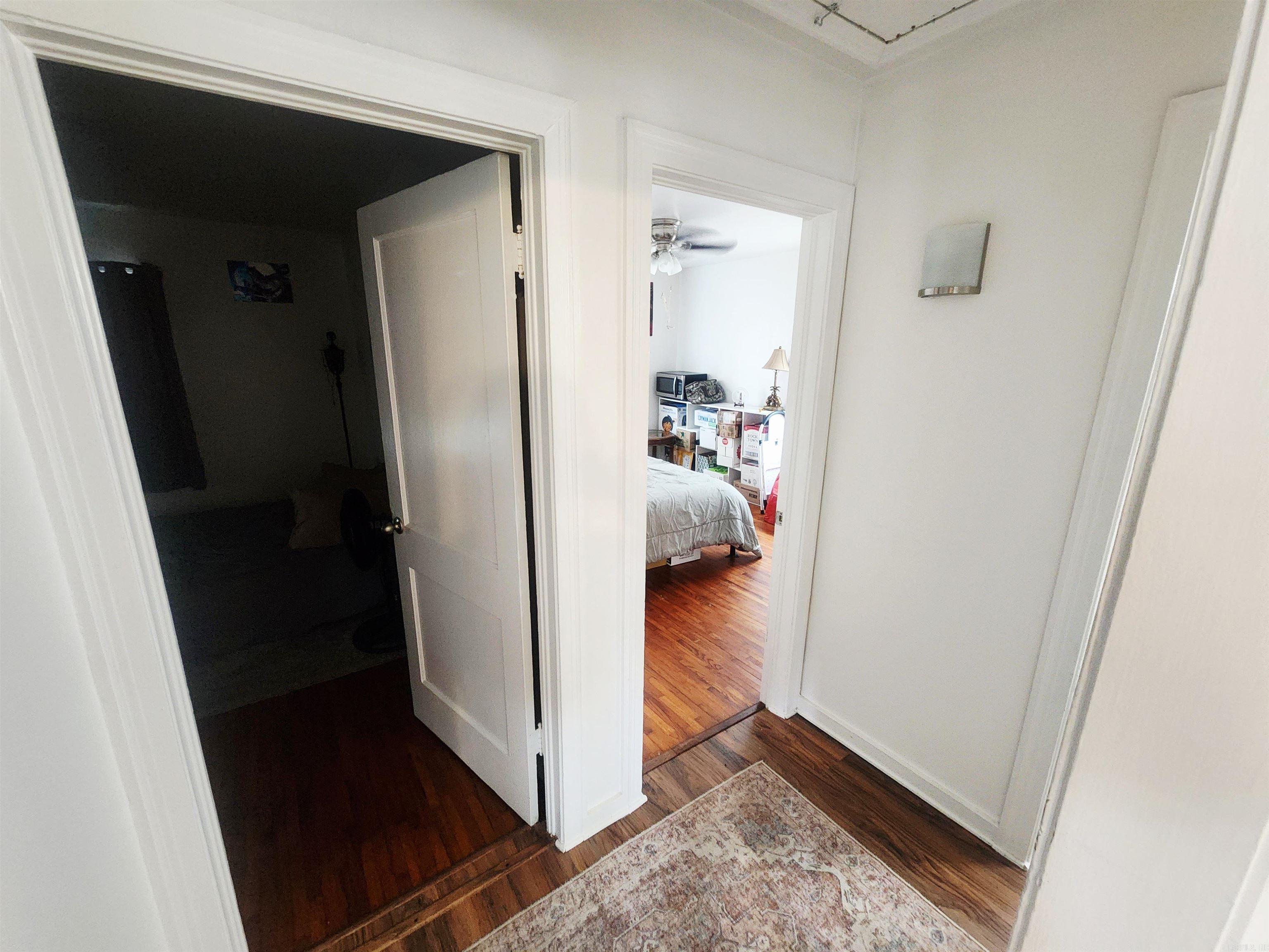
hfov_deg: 106.2
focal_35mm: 13
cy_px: 476
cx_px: 634
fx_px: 477
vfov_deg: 89.9
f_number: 2.2
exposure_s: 1/30
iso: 640
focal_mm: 2.2
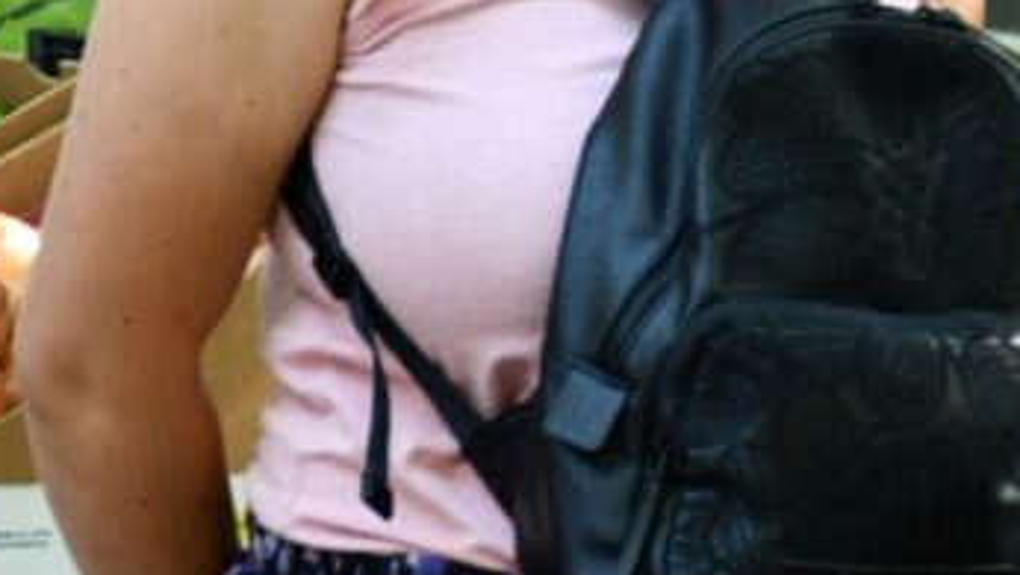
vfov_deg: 2.8
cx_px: 1203
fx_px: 11554
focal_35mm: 427
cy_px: 103
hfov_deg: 5.0
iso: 1100
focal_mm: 75
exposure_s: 1/125
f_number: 5
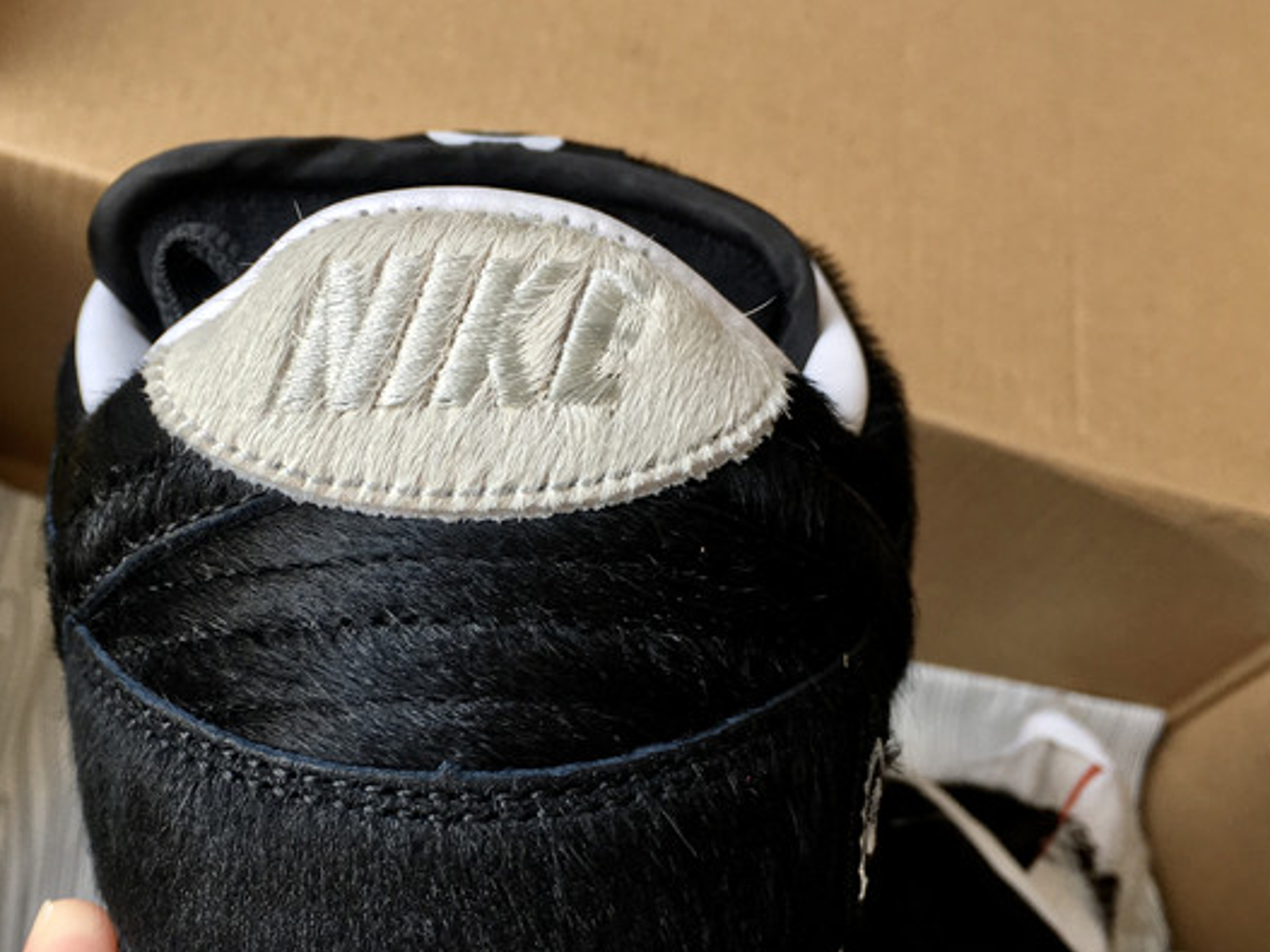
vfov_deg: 32.5
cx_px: 516
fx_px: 1614
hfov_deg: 42.8
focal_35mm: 44
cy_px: 646
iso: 32
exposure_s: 1/100
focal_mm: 4.15
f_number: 2.2
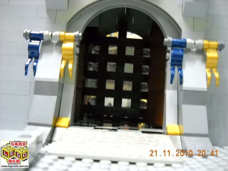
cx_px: 114
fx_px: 270
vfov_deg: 35.1
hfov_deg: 45.8
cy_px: 86
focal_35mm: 41
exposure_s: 1/3
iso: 800
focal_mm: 6.72
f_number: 3.1
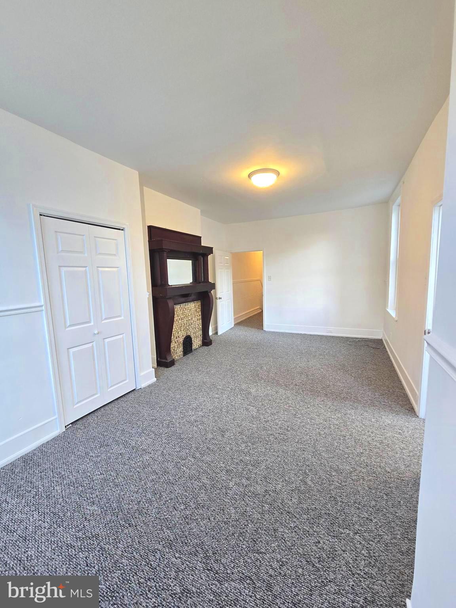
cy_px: 304
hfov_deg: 89.9
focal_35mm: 13
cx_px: 228
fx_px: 228
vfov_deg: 106.2
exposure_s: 1/60
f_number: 2.2
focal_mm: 2.2
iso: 160
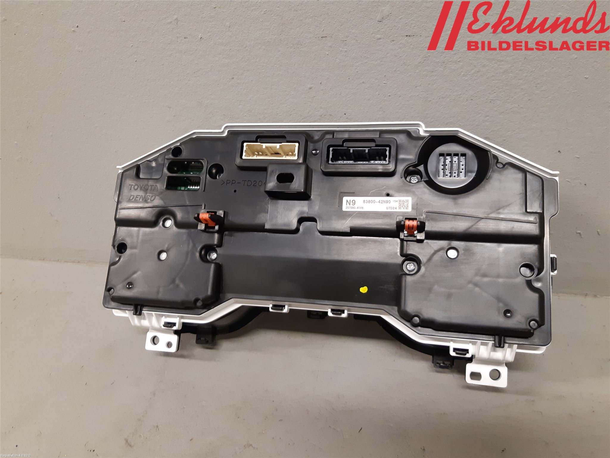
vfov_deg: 53.1
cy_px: 229
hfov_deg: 67.3
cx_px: 305
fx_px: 458
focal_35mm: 26
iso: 160
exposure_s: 1/50
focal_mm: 3.93
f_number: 1.7
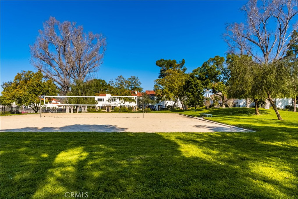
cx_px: 149
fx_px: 199
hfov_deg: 73.7
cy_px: 100
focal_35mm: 24
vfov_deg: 53.1
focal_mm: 24
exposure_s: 1/200
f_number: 20
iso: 250
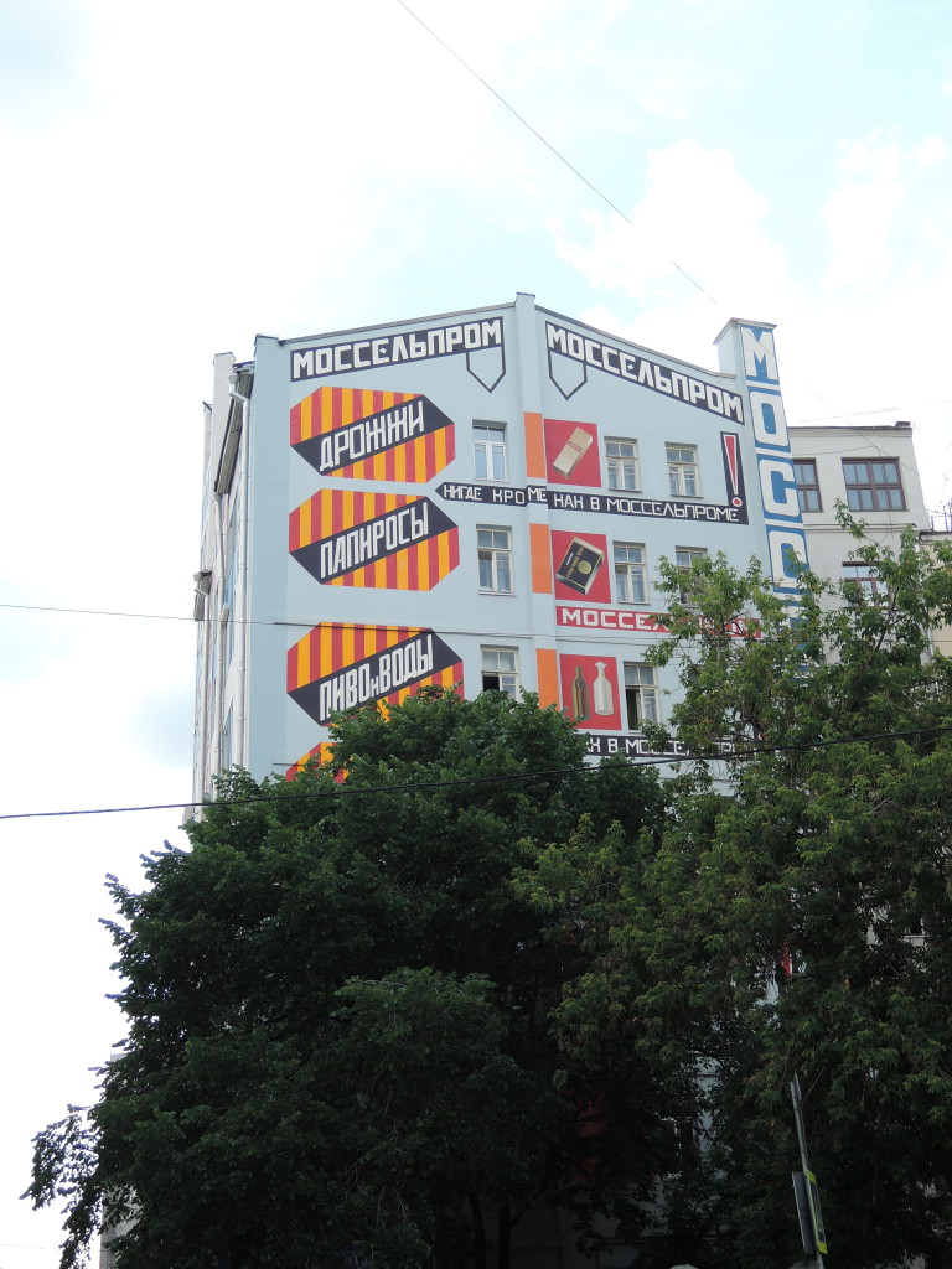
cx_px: 476
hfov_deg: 32.2
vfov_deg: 42.1
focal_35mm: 45
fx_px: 1650
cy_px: 634
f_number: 3.4
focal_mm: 9.6
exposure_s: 1/160
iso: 80
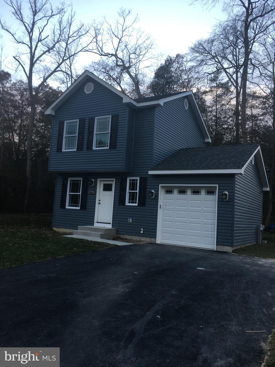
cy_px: 184
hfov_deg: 48.2
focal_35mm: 29
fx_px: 307
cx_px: 138
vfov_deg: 61.7
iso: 25
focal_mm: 4.15
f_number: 2.2
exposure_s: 1/120
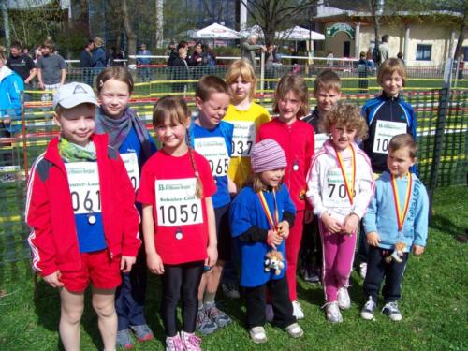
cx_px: 234
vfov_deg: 39.7
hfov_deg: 51.4
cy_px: 176
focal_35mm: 36
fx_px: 487
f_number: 4
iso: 64
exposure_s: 1/640
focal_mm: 5.85
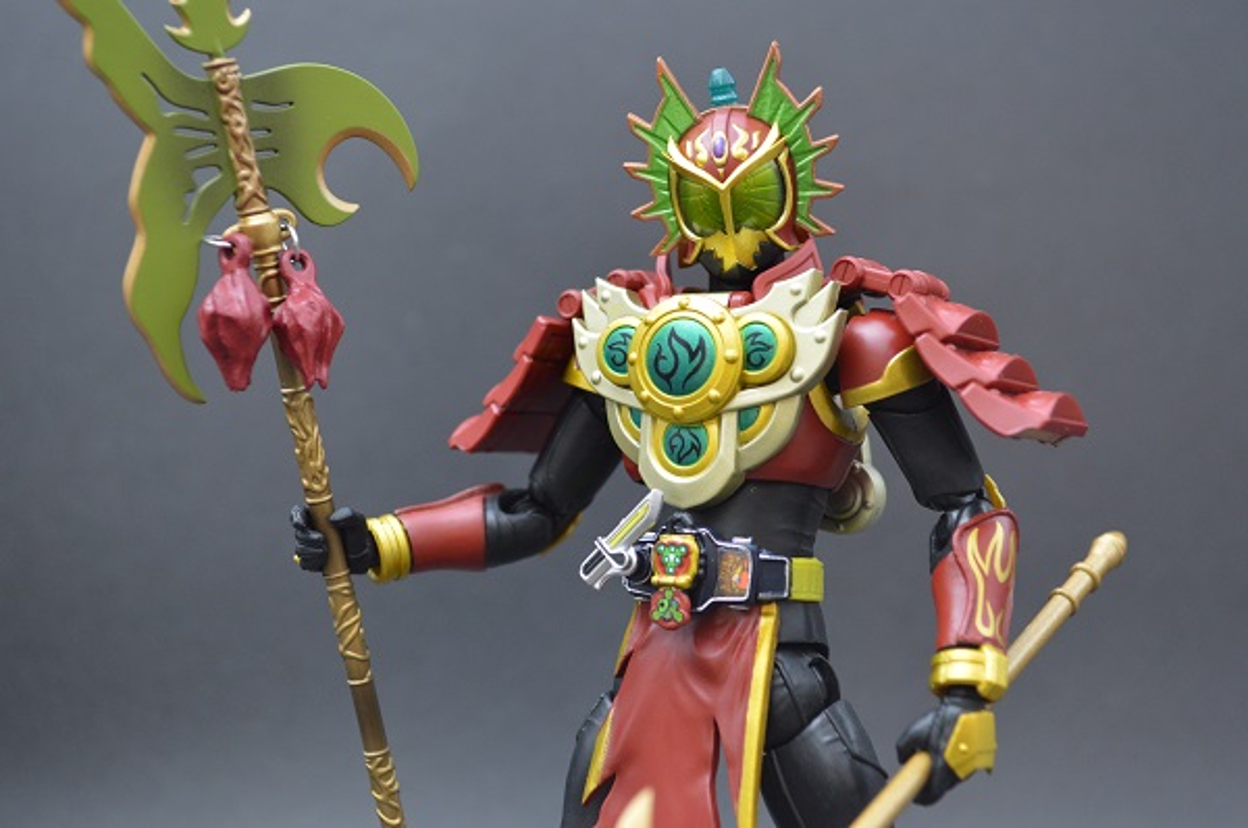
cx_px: 624
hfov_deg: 36.9
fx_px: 1869
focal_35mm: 54
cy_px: 414
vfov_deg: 25.0
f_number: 5
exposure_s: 1/4
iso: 800
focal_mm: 36
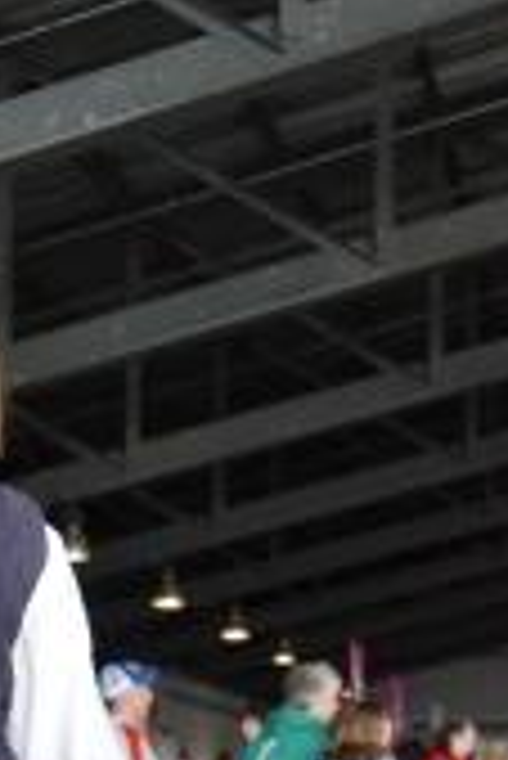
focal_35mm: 127
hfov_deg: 10.6
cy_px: 818
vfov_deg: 15.7
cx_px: -137
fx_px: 2682
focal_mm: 32
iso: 1600
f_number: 4.8
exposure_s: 1/640
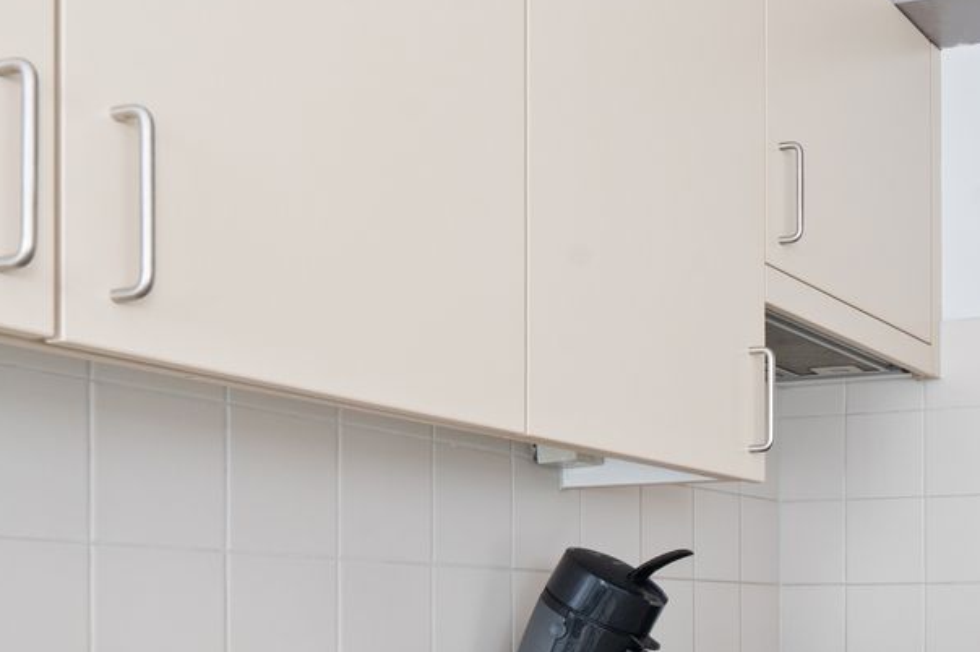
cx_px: 964
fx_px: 1442
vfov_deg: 24.5
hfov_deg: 34.4
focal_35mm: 53
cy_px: 624
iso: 320
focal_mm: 16
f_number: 11
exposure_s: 1.3
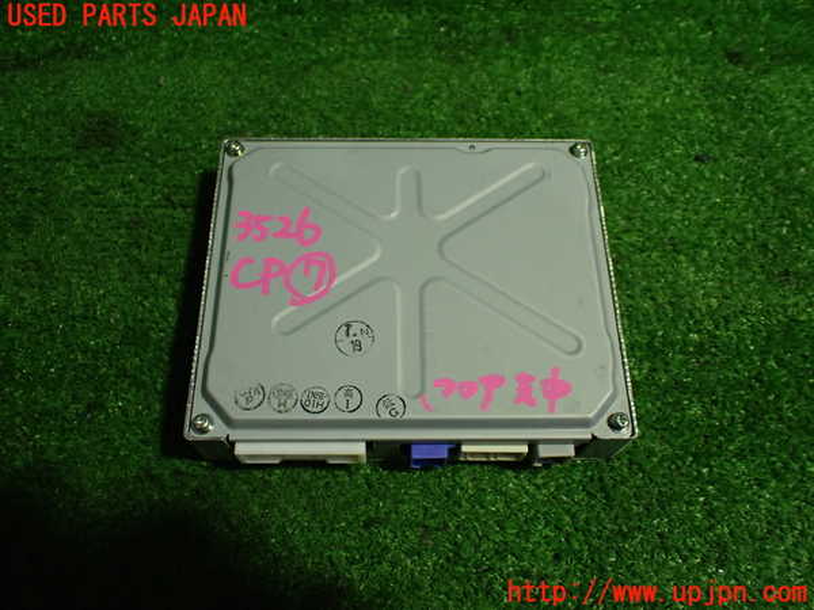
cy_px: 305
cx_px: 407
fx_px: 705
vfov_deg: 46.8
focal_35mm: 30
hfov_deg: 60.0
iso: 400
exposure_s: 1/125
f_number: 2.3
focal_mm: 5.4
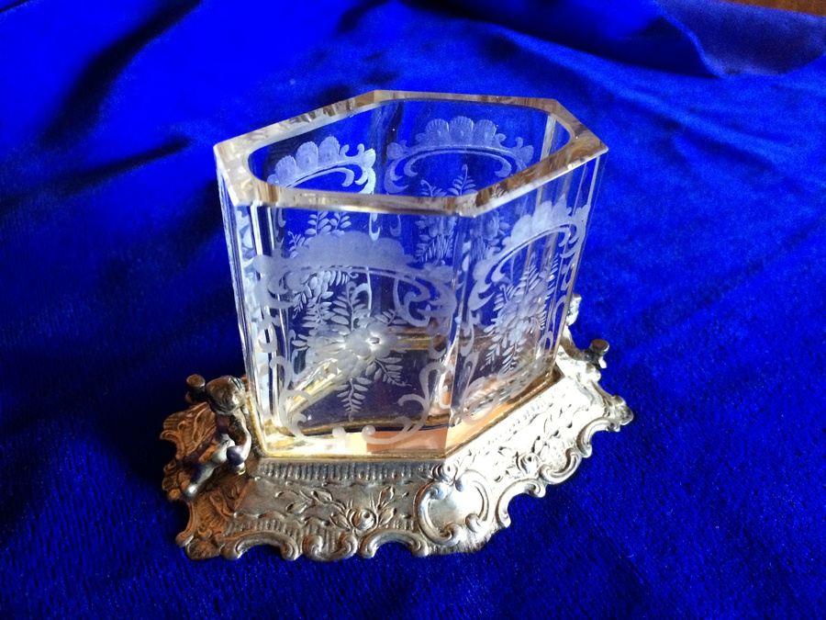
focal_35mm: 30
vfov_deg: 46.8
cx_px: 413
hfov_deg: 60.0
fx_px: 716
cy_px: 310
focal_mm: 4.12
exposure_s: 1/15
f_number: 2.2
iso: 320
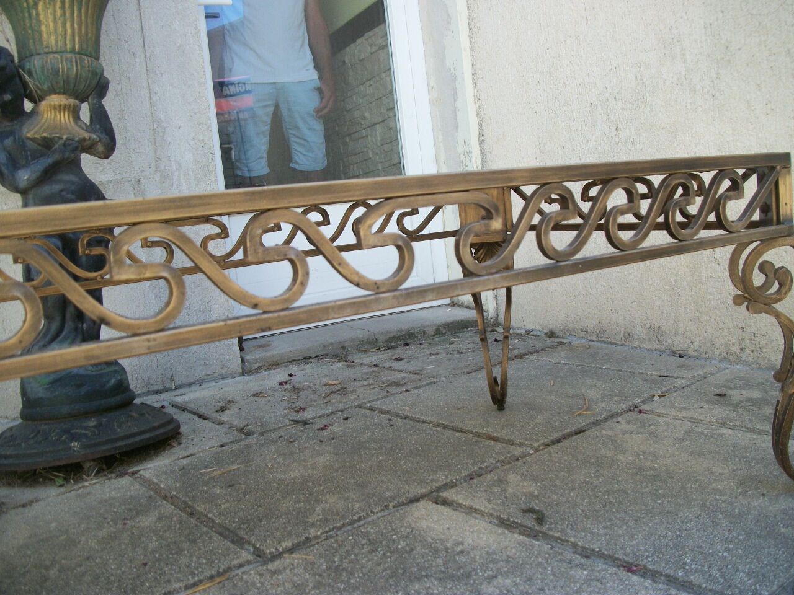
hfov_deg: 56.8
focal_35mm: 32
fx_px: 734
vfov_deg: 44.2
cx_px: 397
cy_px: 298
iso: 80
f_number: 2.9
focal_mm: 5.7
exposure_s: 1/250
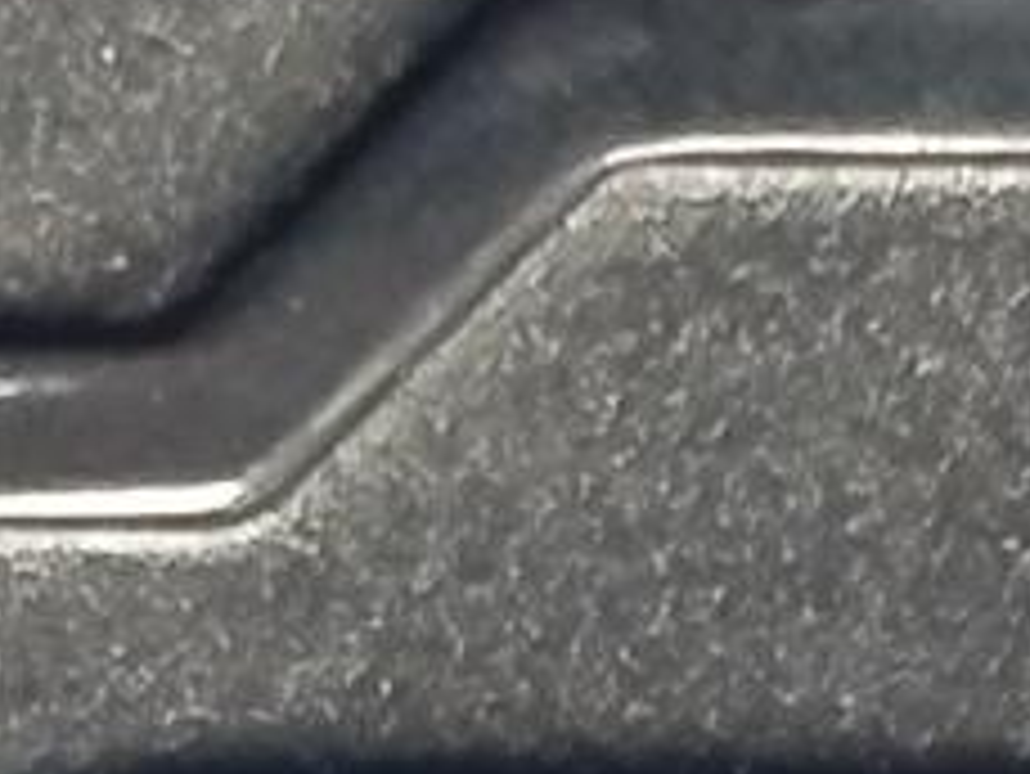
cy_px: 1755
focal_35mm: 113
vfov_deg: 11.3
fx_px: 3364
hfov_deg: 17.2
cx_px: 913
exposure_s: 1/25
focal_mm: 4.1
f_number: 1.7
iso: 1600
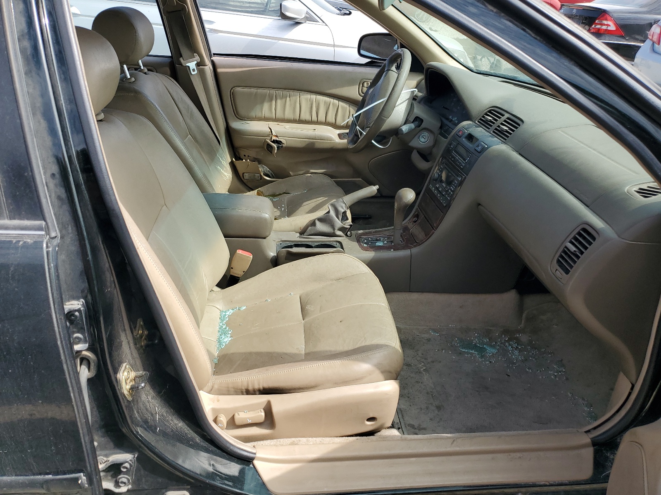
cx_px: 330
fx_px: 496
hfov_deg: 67.3
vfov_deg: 53.1
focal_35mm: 26
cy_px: 248
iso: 50
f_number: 1.5
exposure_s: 1/1429
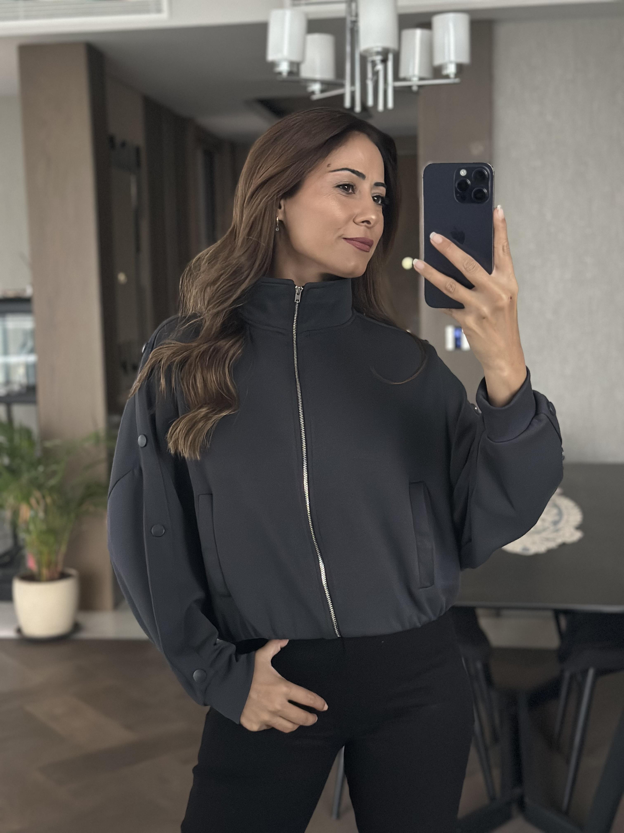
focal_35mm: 48
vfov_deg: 39.7
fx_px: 1154
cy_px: 416
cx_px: 312
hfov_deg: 30.3
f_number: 1.78
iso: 1000
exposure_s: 1/30
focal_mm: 6.86
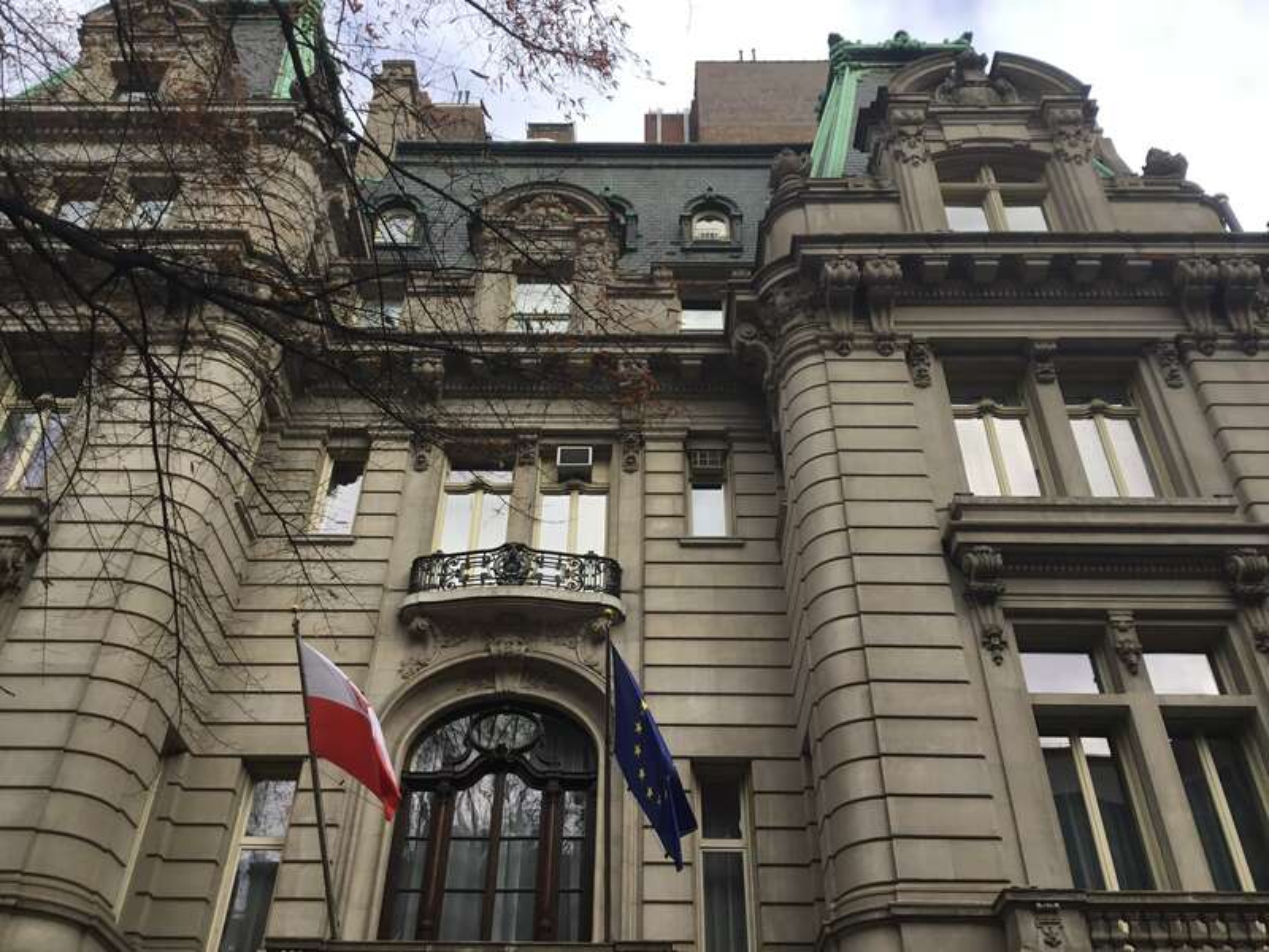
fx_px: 1136
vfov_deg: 45.4
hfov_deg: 58.4
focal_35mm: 31
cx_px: 634
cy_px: 476
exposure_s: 1/440
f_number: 2.4
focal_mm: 3.3
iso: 25
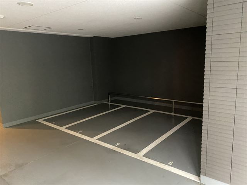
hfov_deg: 67.3
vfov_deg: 53.1
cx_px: 124
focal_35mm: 26
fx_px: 186
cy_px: 92
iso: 1000
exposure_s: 1/30
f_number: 1.8
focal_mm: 4.25
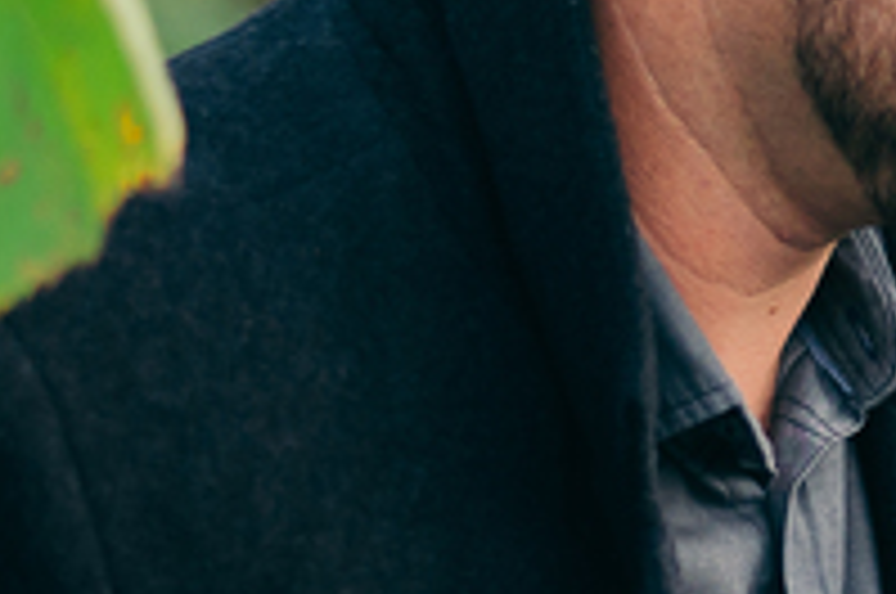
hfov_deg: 9.1
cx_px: 1878
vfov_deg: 6.4
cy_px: 765
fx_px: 5243
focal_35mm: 211
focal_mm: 35
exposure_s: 1/1250
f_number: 2
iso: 640
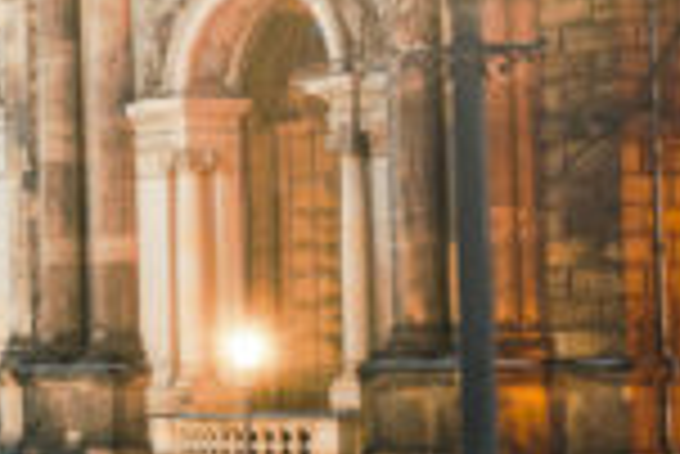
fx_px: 2704
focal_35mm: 143
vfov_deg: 9.5
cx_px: -513
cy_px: -27
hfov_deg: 13.1
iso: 100
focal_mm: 40
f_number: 4
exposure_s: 5
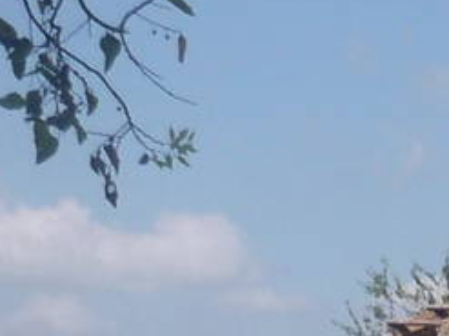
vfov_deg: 6.8
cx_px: 509
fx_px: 2774
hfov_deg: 9.2
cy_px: 510
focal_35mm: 214
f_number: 8
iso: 100
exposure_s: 1/250
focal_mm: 5.5
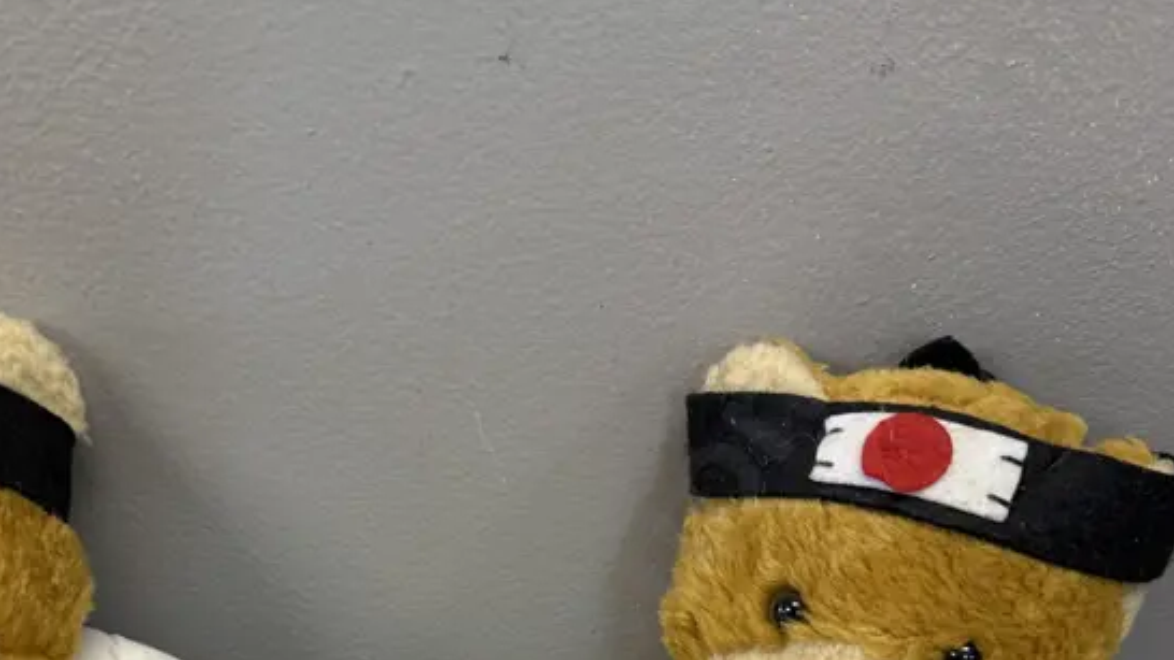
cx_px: 434
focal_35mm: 49
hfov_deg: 41.8
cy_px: 860
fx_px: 1525
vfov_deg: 21.9
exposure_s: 1/50
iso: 125
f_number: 1.78
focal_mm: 6.86
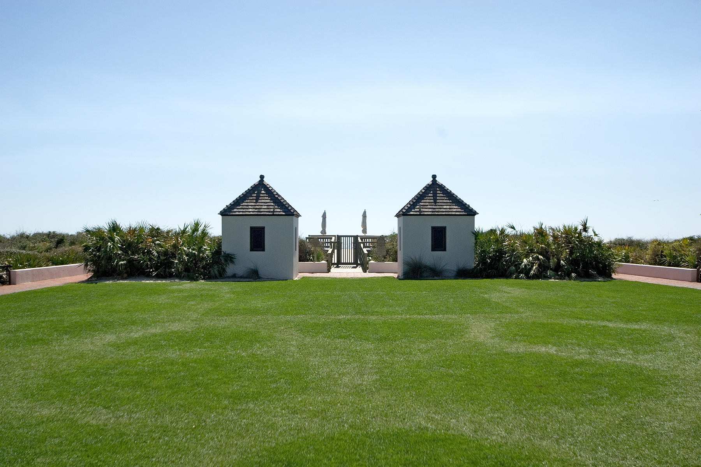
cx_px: 350
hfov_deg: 53.1
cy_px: 234
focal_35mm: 36
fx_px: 701
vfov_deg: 36.9
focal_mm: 24
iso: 200
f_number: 8
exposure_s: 1/640
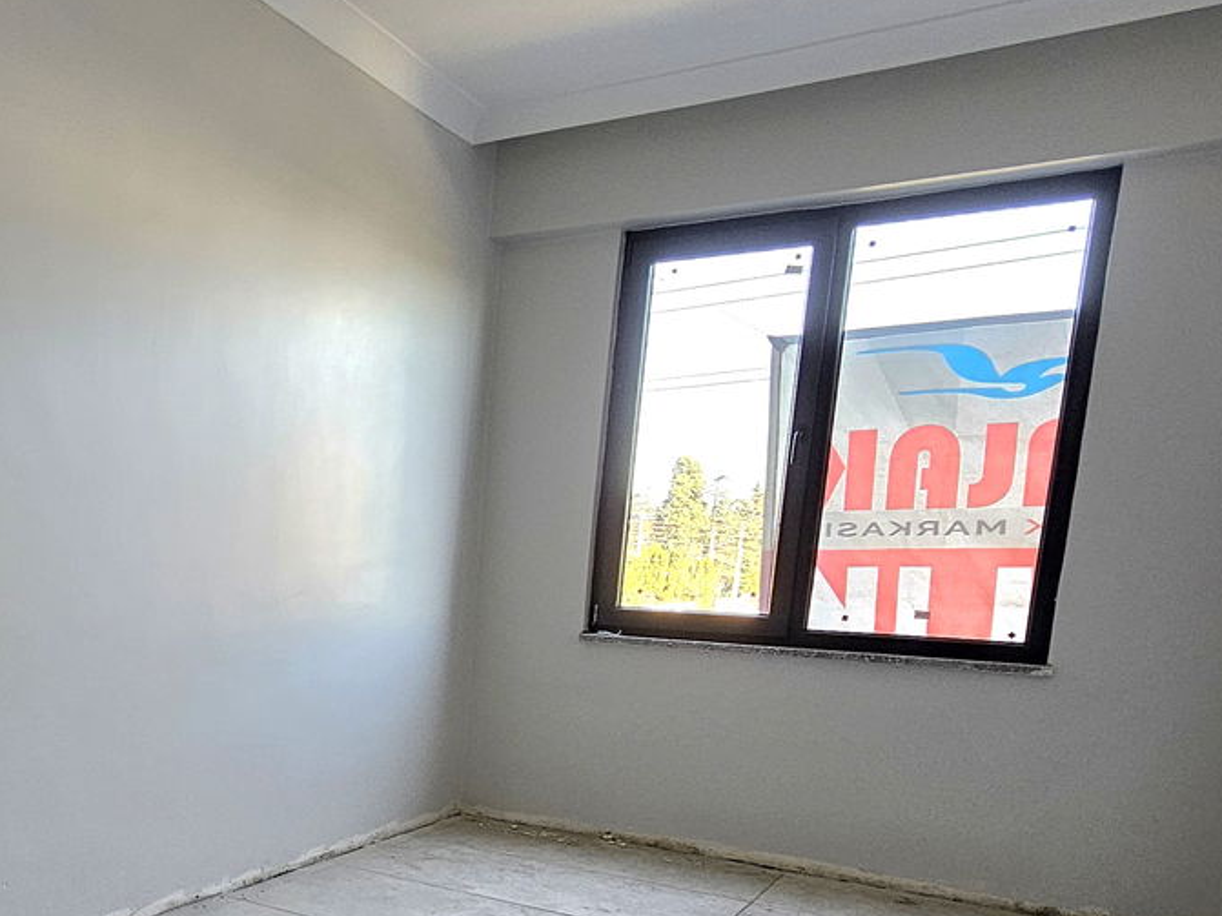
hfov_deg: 52.7
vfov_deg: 42.6
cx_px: 171
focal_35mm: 31
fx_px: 1094
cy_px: 776
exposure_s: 1/50.3
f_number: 2.2
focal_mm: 2.2
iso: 80
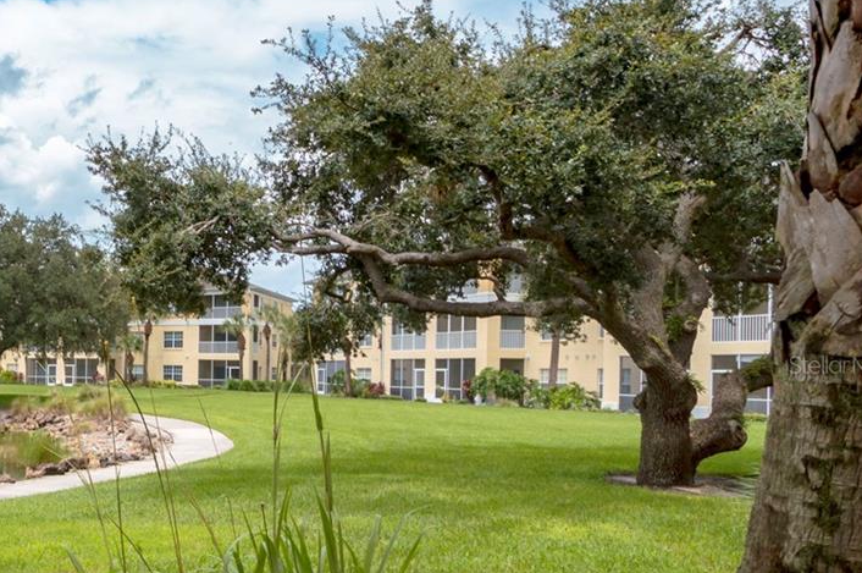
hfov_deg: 43.6
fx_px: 813
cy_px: 365
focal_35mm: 34
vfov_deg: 38.5
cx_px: -79
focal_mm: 10
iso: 100
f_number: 7.1
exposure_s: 1/200
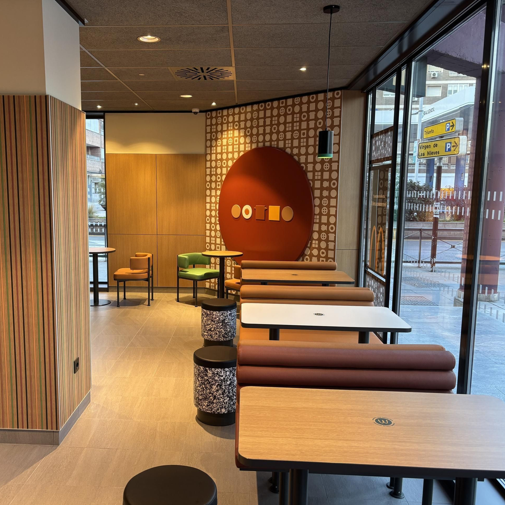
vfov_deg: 52.5
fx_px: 512
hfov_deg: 52.3
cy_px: 254
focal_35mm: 31
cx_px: 209
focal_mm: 5.96
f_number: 1.6
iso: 80
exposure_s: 1/50
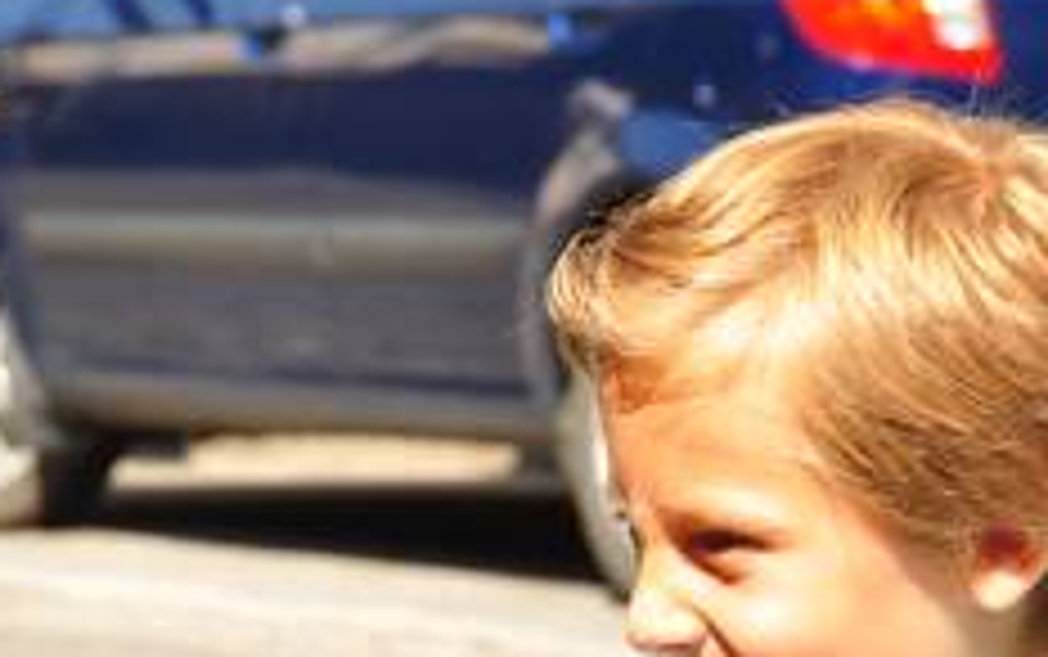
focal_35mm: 414
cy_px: 1004
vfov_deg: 3.2
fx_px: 11833
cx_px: 421
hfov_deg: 5.1
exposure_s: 1/250
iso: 250
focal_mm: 70
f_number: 7.1
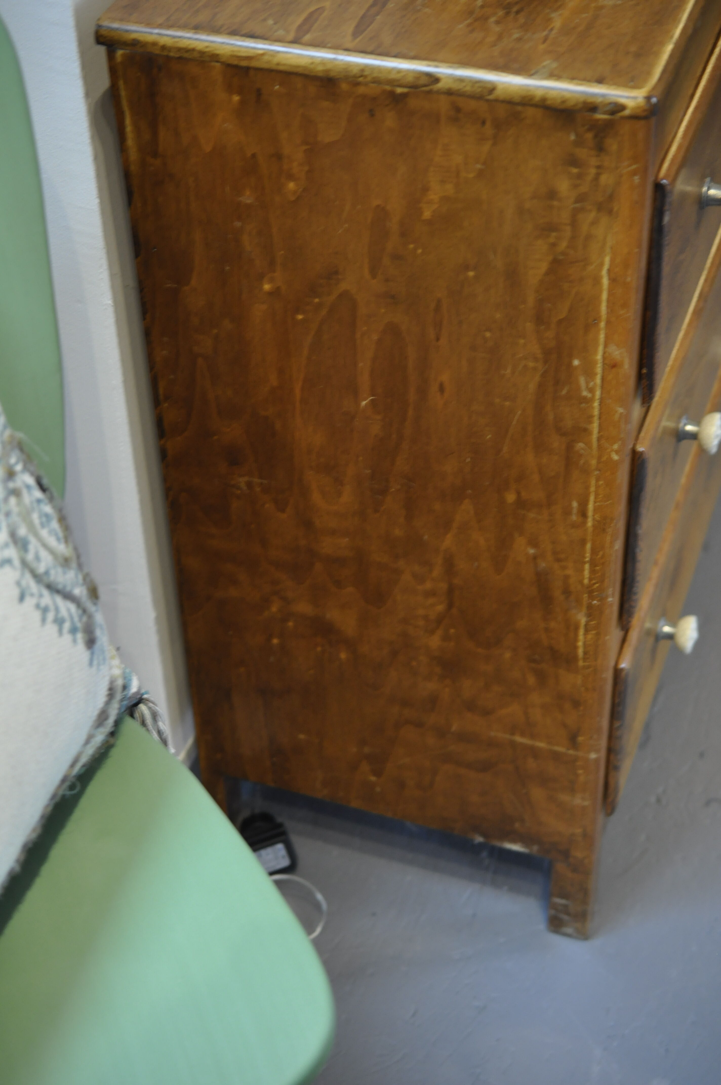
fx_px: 1807
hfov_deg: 22.6
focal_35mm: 60
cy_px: 542
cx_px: 360
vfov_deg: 33.4
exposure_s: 1/20
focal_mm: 40
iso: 800
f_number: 2.8
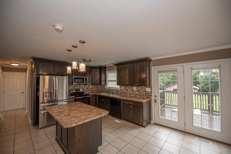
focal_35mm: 14
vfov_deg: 81.2
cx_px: 116
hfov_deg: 104.2
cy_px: 77
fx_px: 90
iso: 125
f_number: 3.2
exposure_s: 1/60
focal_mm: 14
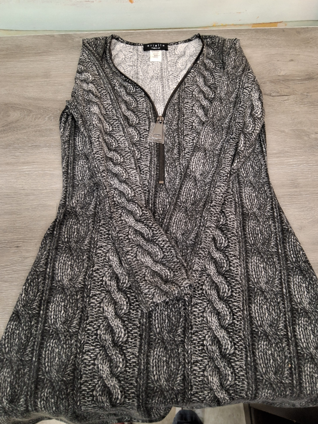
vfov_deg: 69.4
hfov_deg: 54.9
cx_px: 159
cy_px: 212
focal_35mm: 25
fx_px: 306
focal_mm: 3.08
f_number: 2
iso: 250
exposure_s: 1/30
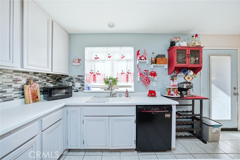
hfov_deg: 112.6
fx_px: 80
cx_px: 120
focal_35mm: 12
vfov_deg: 89.9
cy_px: 80
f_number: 4
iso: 800
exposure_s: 1/2000
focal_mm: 12
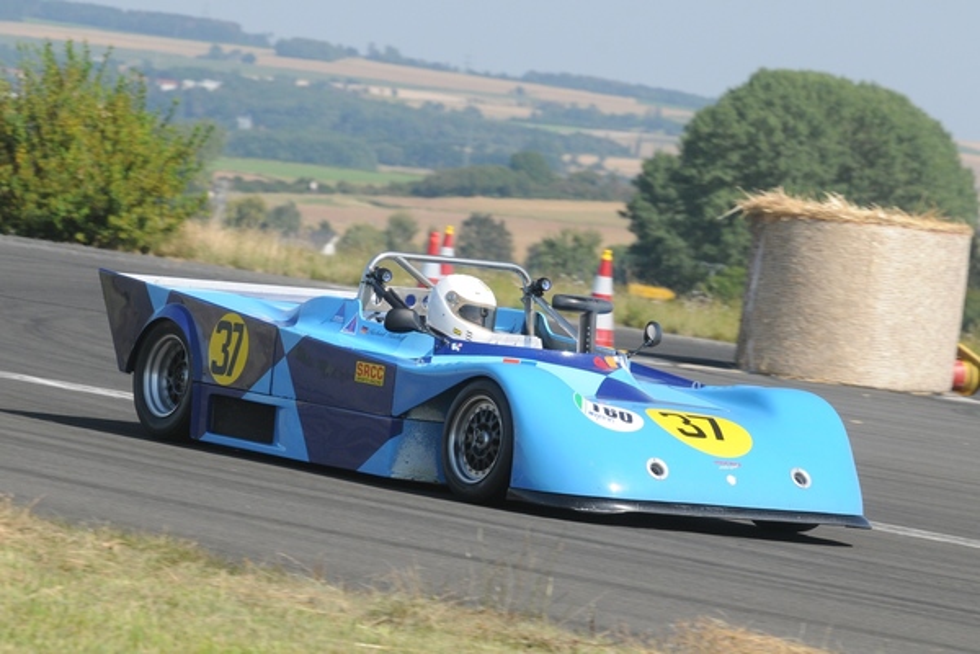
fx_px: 6329
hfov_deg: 8.9
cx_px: 490
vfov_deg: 5.9
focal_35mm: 232
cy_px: 327
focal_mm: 155
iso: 640
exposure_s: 1/500
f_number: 9
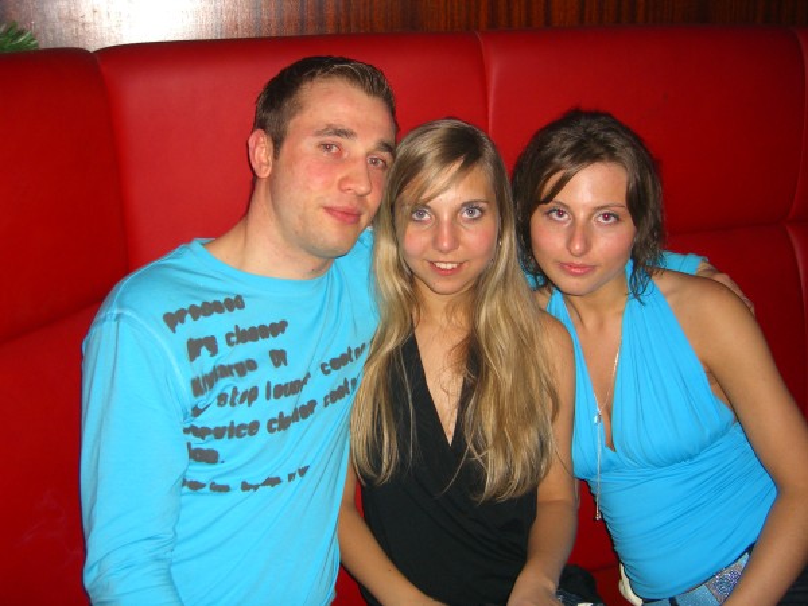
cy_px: 303
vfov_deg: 37.7
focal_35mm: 38
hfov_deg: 49.0
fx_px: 887
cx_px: 404
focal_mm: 7.9
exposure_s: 1/60
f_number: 2.8
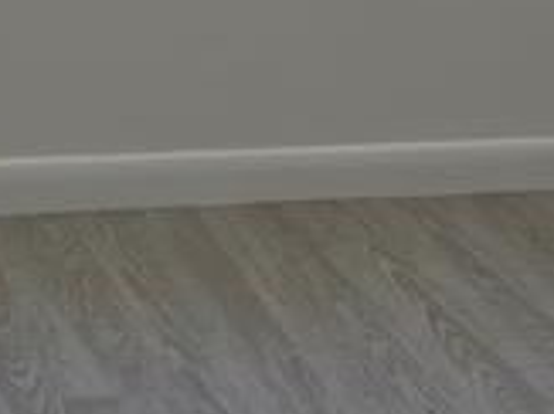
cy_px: -550
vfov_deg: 10.2
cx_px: 65
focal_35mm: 128
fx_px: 2047
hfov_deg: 15.3
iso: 40
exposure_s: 1/209
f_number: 1.6
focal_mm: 5.1
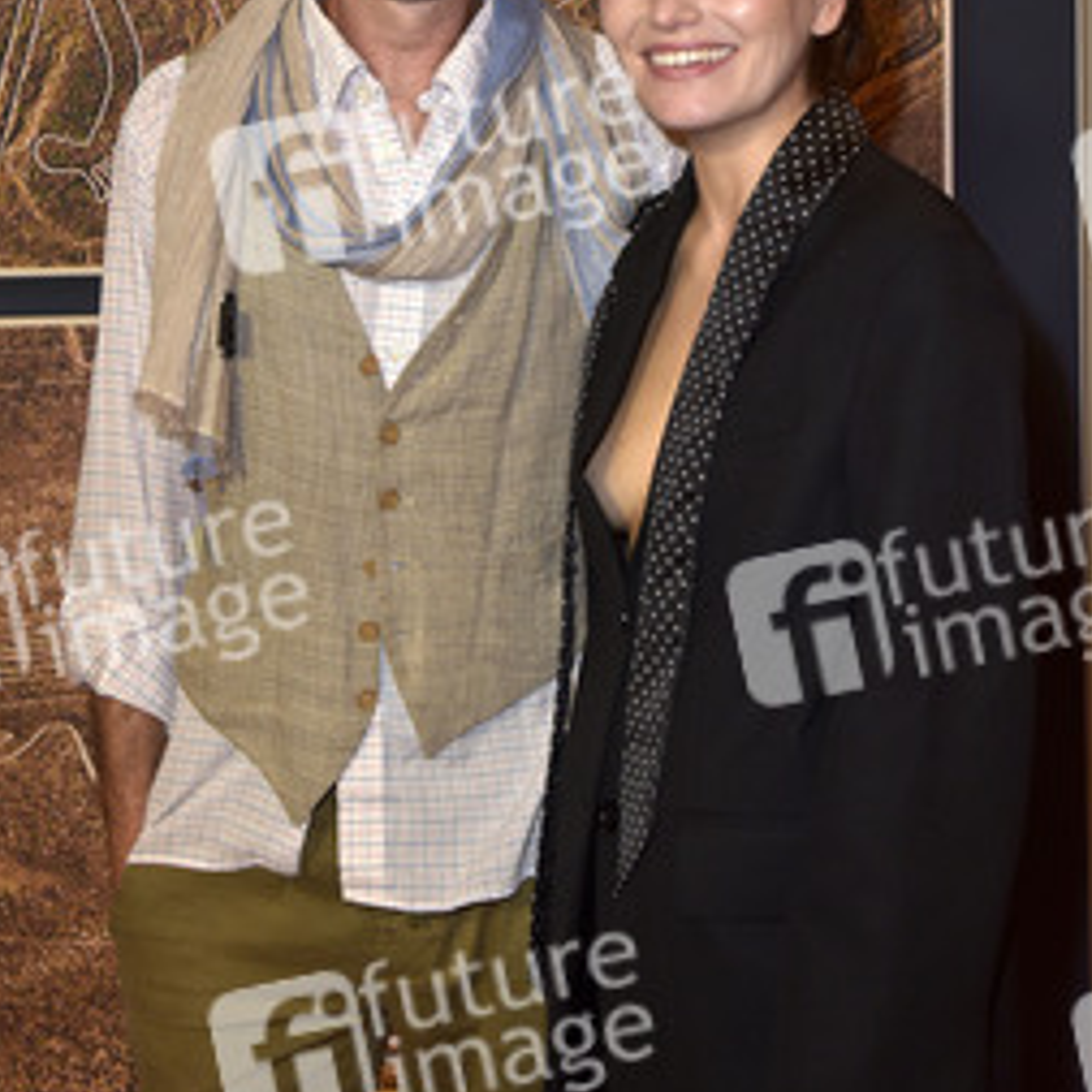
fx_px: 1820
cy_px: 388
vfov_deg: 33.2
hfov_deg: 33.4
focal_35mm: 51
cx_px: 557
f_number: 5.6
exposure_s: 1/200
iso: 800
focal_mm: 38
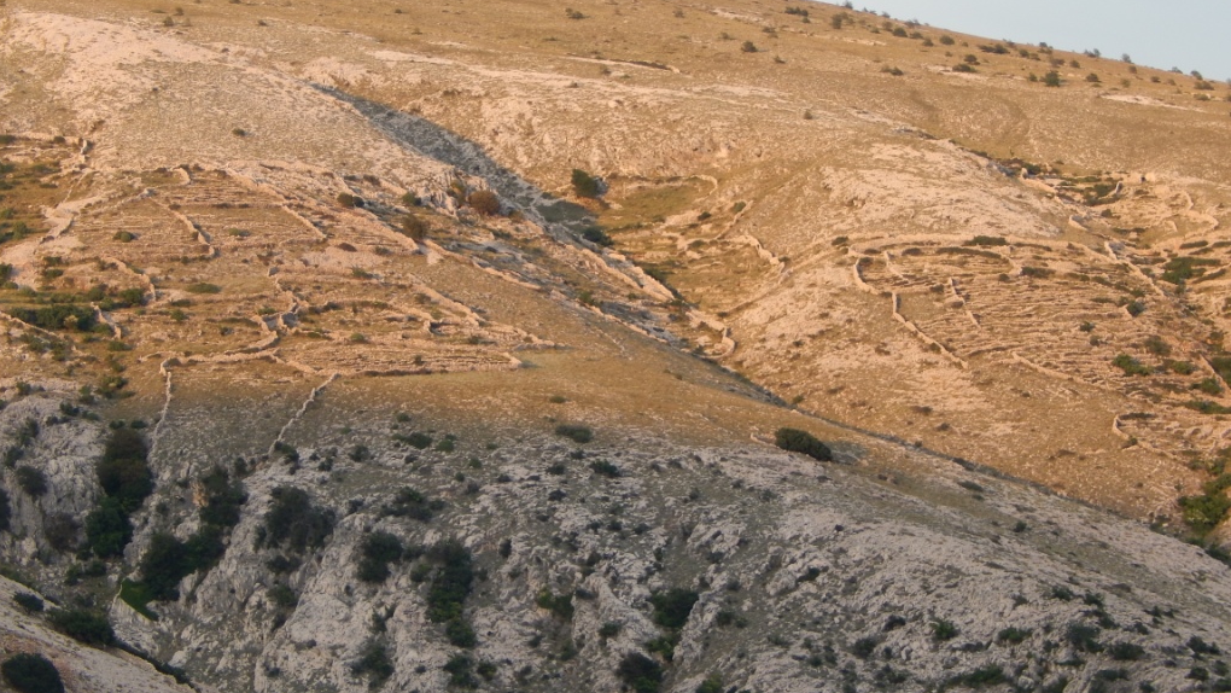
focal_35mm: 175
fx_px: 5713
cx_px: 614
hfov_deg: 12.3
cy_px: 303
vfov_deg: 6.9
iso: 125
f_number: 5.1
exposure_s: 1/100
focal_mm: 28.7
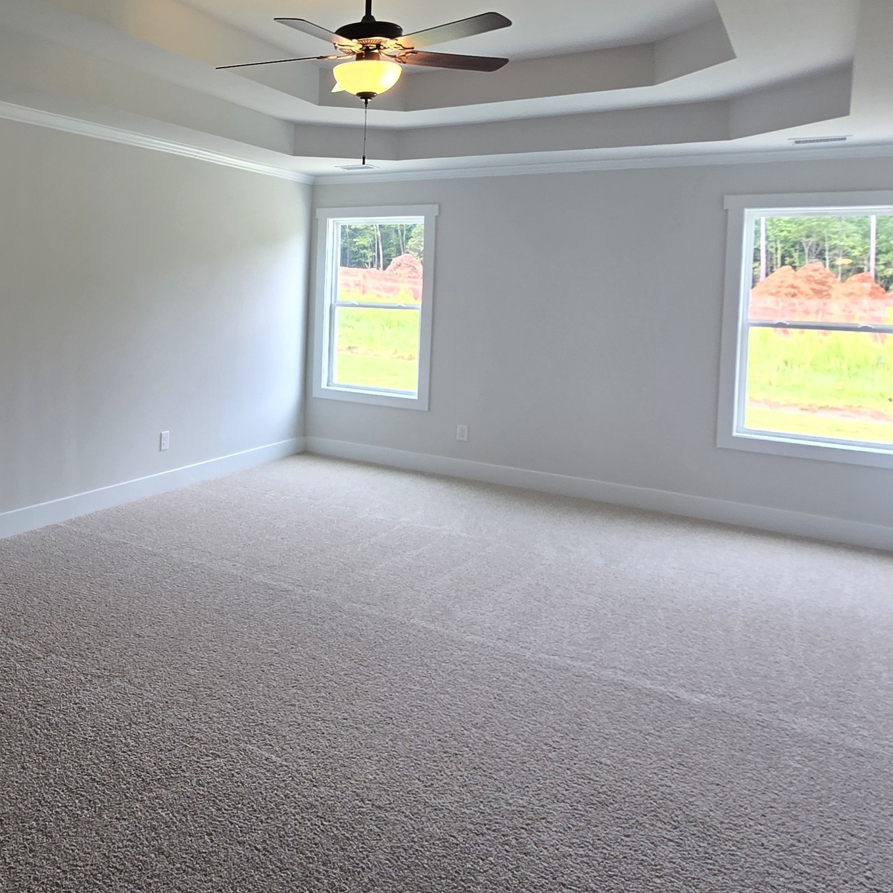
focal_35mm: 26
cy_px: 292
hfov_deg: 57.2
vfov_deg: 59.4
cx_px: 201
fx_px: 759
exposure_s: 1/60
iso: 64
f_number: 2.2
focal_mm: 2.2
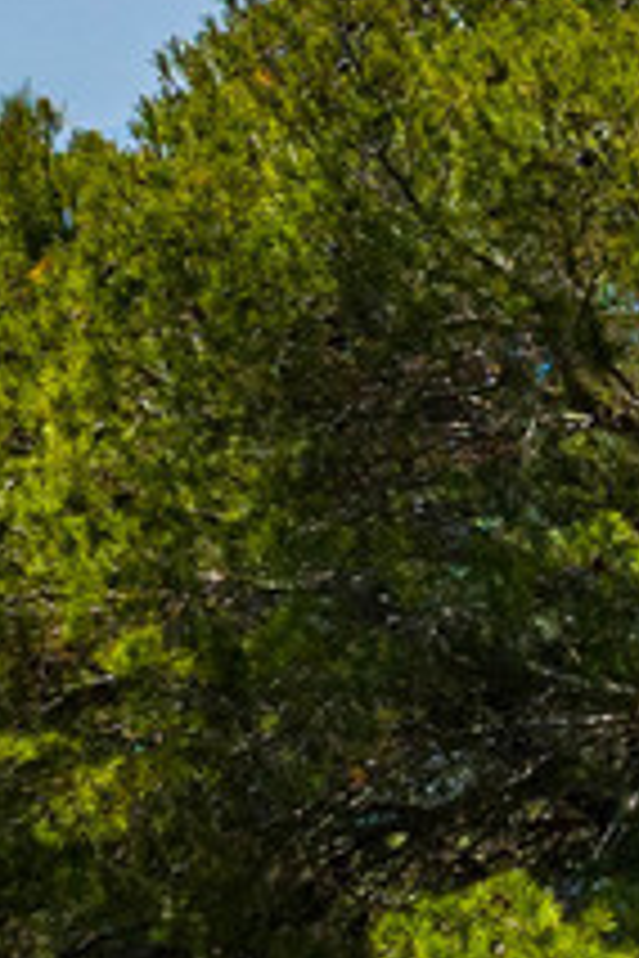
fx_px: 4978
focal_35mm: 187
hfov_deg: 7.3
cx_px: 774
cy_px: 108
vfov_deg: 10.9
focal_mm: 12.3
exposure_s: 1/640
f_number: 8
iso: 200
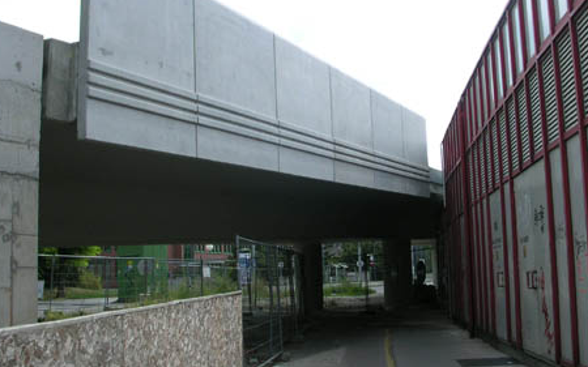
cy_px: 181
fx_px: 769
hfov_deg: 41.8
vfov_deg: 26.9
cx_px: 298
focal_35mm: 48
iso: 100
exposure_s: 1/368
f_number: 4.5
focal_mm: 5.6
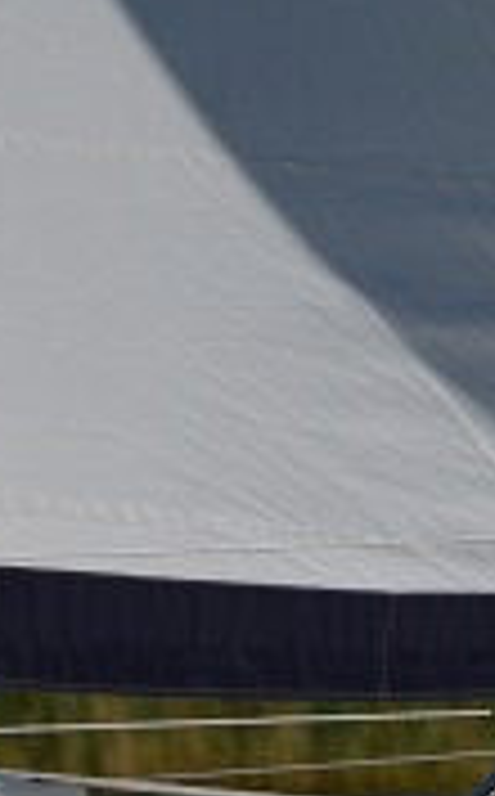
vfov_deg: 0.8
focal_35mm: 2592
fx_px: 56176
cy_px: 1003
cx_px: 1102
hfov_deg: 0.5
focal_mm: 300
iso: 360
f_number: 5.6
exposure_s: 1/8000
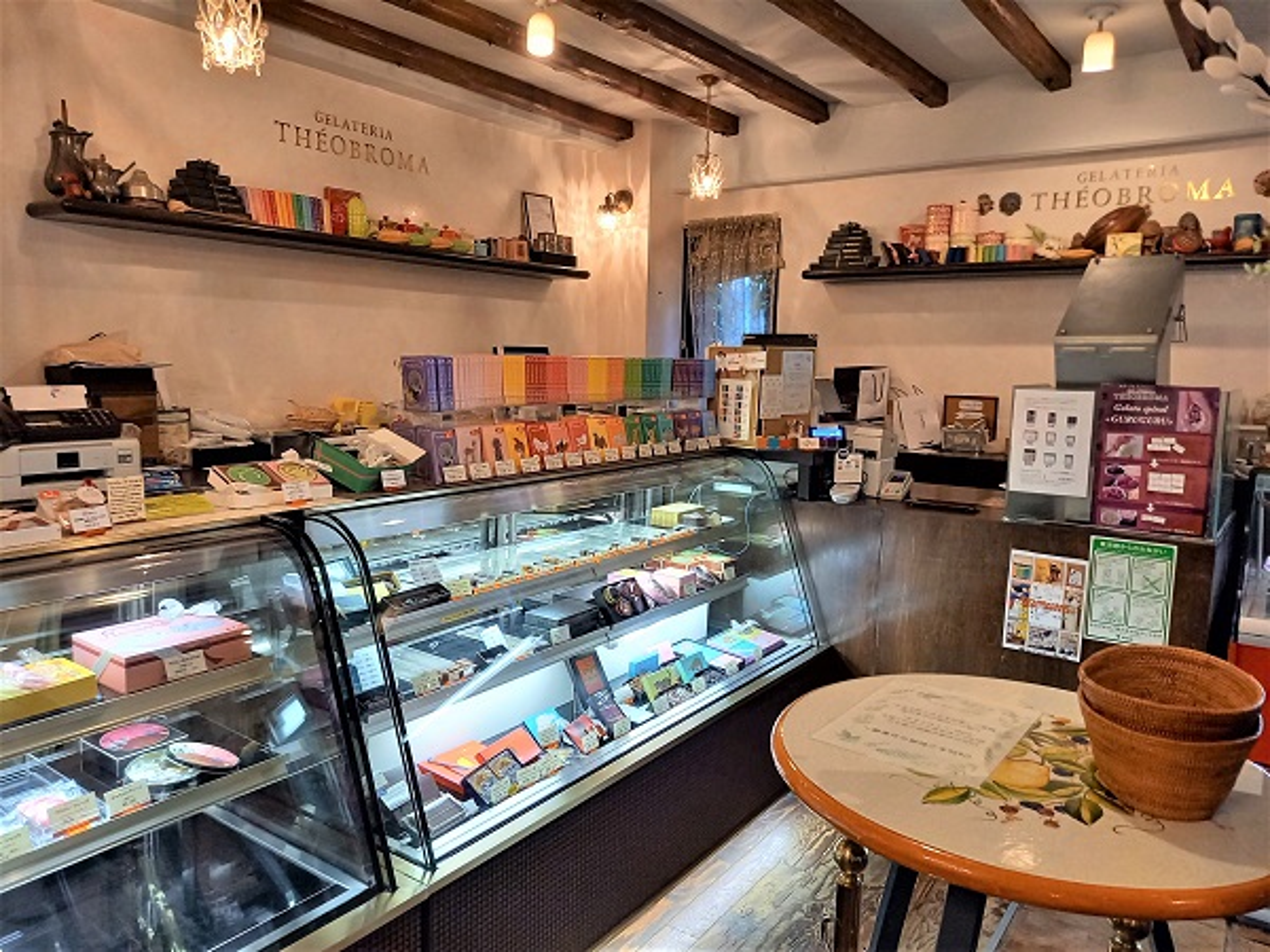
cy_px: 476
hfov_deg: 69.4
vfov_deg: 54.9
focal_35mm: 25
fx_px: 917
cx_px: 635
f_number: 1.8
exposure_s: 1/49
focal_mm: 4.65
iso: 320
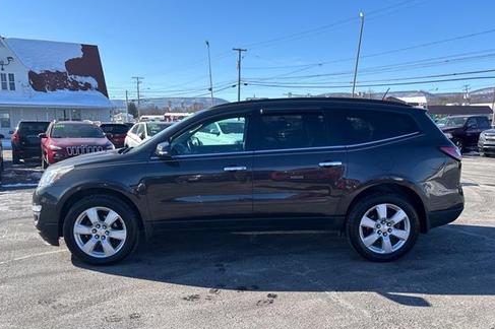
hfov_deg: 65.5
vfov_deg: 46.3
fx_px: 385
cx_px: 248
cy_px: 176
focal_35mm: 28
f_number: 1.6
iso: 50
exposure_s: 1/2242
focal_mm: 5.96
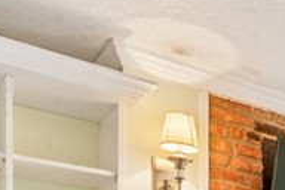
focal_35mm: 68
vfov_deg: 16.2
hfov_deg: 23.1
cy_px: 360
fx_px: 538
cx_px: 442
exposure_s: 1.6
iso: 50
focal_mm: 12
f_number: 18
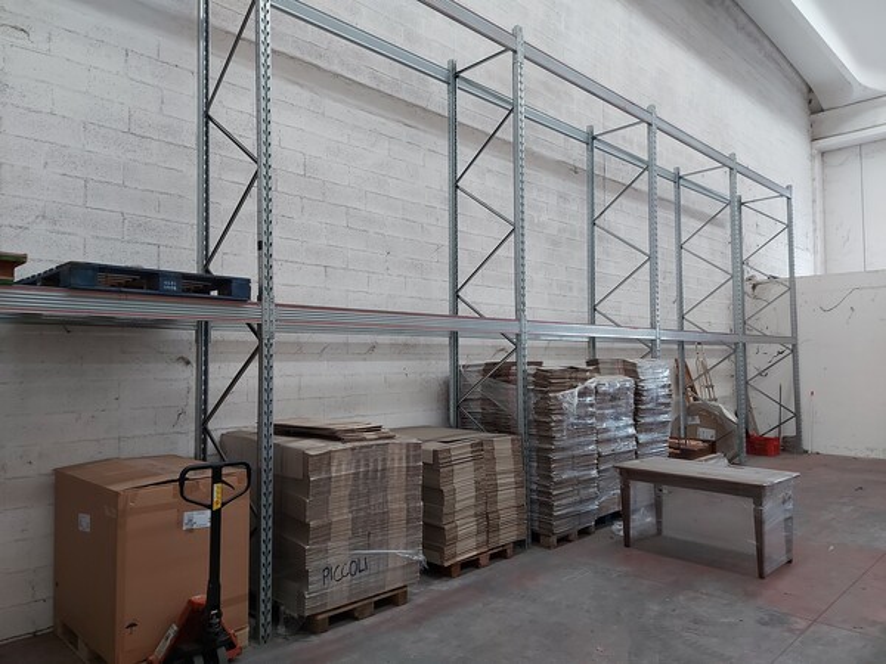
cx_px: 443
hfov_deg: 71.6
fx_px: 614
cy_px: 332
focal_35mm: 24
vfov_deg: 56.8
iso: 200
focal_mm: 5.23
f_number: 1.8
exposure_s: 1/60
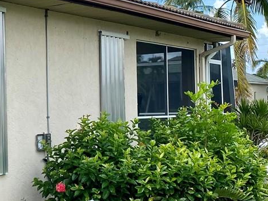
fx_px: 681
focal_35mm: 88
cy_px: 116
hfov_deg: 21.0
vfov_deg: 16.8
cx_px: -35
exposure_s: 1/2222
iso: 32
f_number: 1.8
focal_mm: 4.25
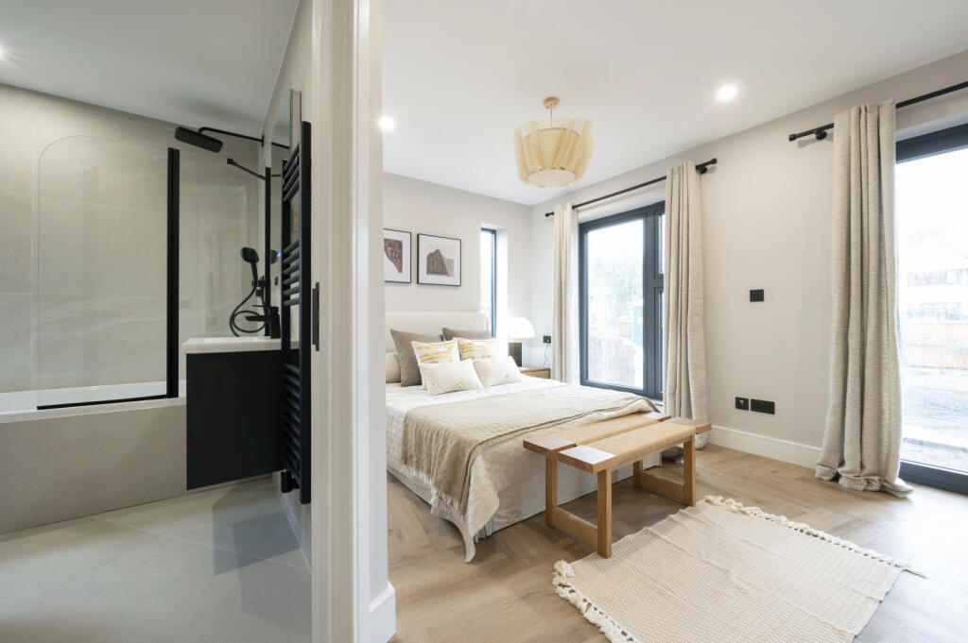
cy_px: 322
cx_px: 484
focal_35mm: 14
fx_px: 376
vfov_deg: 81.1
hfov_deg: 104.3
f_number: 16
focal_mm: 14
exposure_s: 1.6
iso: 200
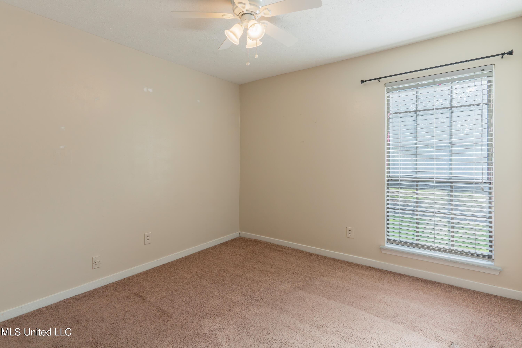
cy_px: 174
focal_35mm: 17
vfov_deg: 70.4
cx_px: 261
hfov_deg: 93.3
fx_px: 246
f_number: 5.6
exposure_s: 1/80
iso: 200
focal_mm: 17
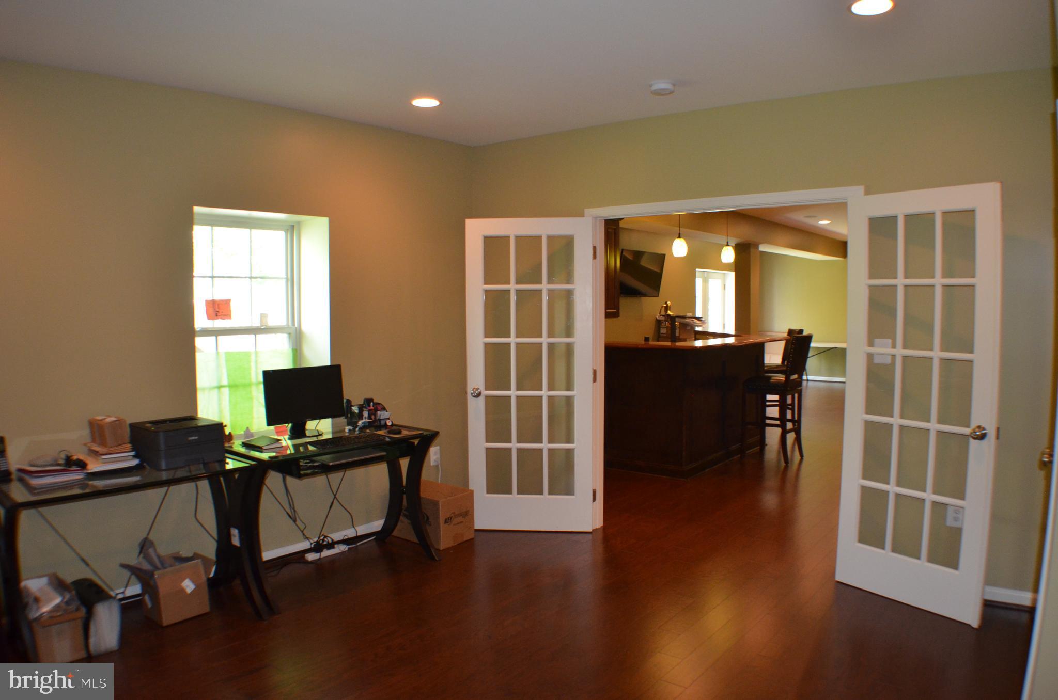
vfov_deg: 39.8
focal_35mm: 33
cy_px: 350
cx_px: 529
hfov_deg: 57.3
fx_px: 968
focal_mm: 22
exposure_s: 1/60
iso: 1100
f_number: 3.8
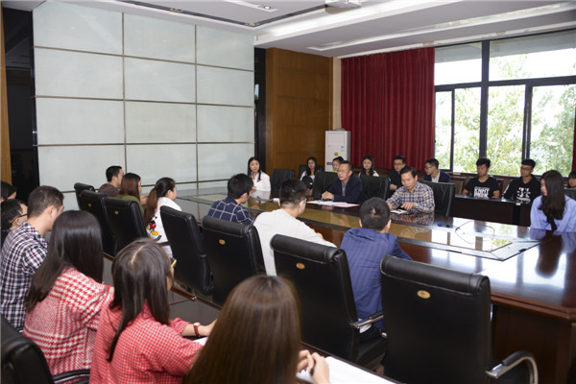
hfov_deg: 65.5
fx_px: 448
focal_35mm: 28
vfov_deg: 46.4
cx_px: 288
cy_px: 192
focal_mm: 28
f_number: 3.5
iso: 400
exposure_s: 1/125
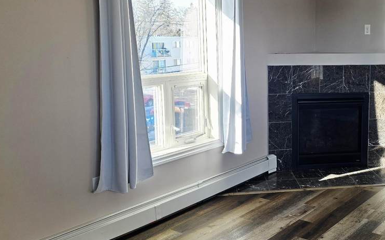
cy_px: 102
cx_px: 303
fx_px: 441
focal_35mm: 42
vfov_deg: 30.5
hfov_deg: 45.1
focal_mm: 6.3
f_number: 1.7
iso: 40
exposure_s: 1/182
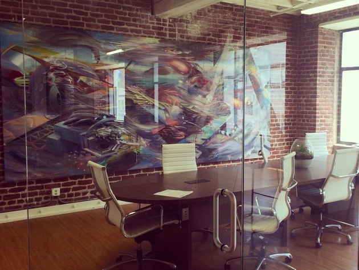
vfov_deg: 46.8
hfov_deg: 59.9
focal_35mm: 30
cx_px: 180
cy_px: 135
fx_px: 311
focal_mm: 4.12
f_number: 2.2
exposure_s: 1/40
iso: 40
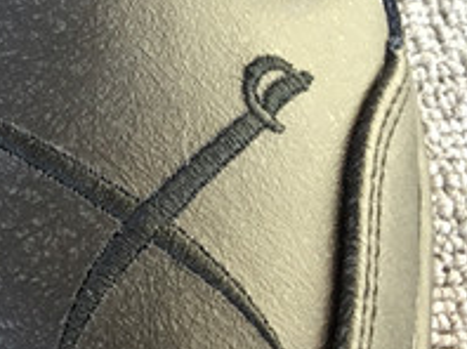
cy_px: 103
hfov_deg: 12.9
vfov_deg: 10.5
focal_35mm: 141
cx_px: -328
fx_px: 1900
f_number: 2.4
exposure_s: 1/50
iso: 25
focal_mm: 3.3
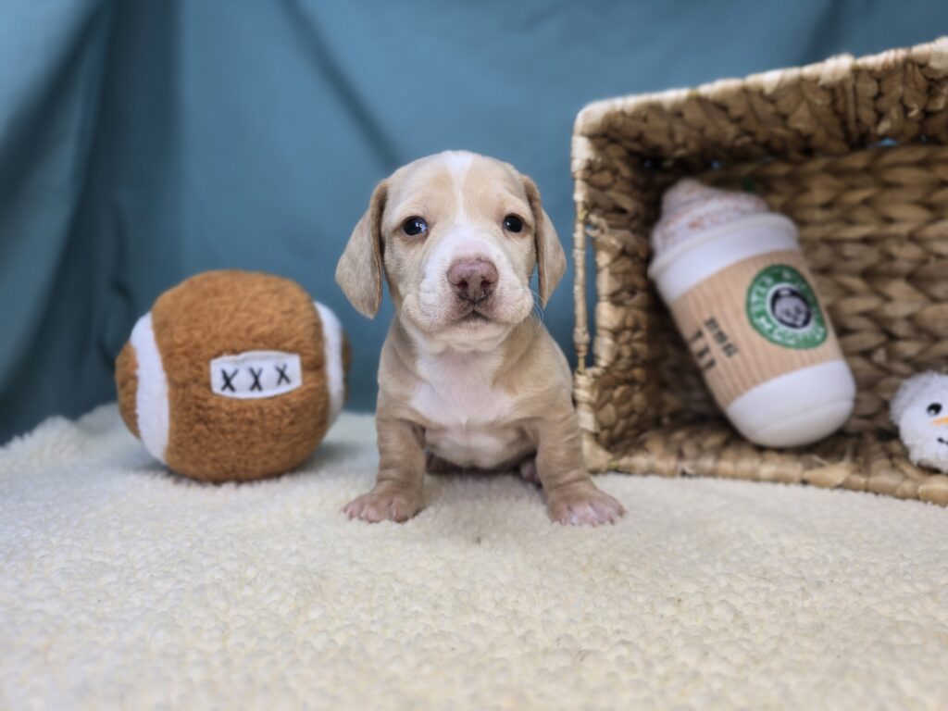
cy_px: 356
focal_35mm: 23
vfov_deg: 58.9
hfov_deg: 73.9
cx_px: 474
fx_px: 630
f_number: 1.7
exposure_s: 1/63.5
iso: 20
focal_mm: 6.3
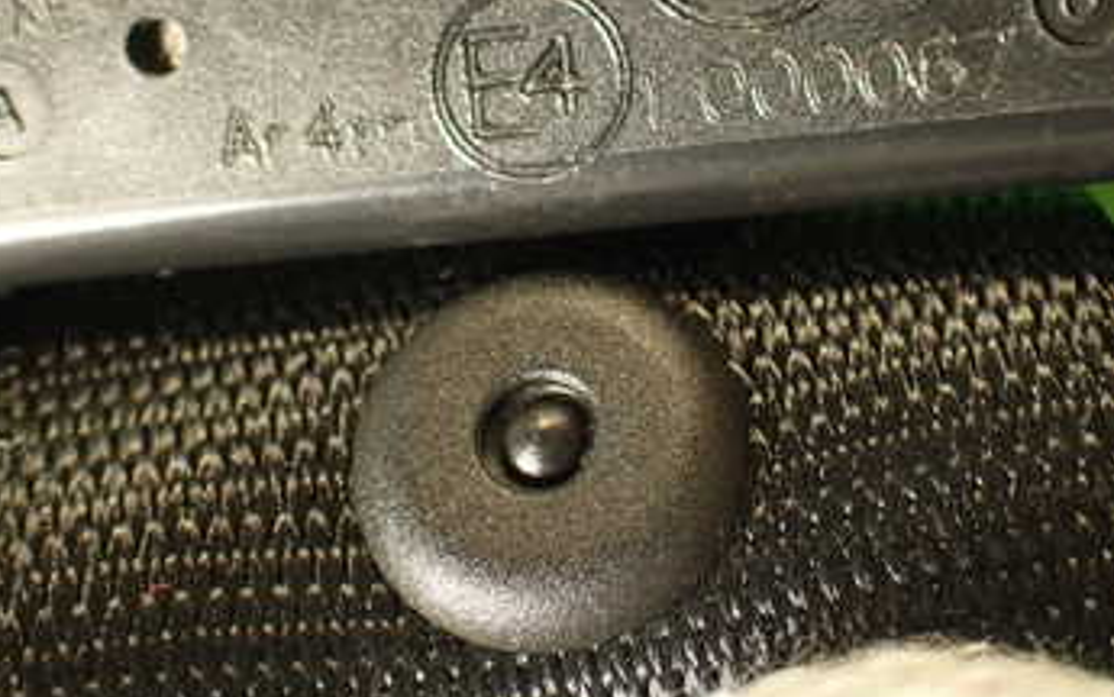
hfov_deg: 34.5
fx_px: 1792
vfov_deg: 22.0
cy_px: 252
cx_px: 581
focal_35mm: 59
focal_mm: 5.79
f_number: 2.4
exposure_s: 1/40
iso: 200
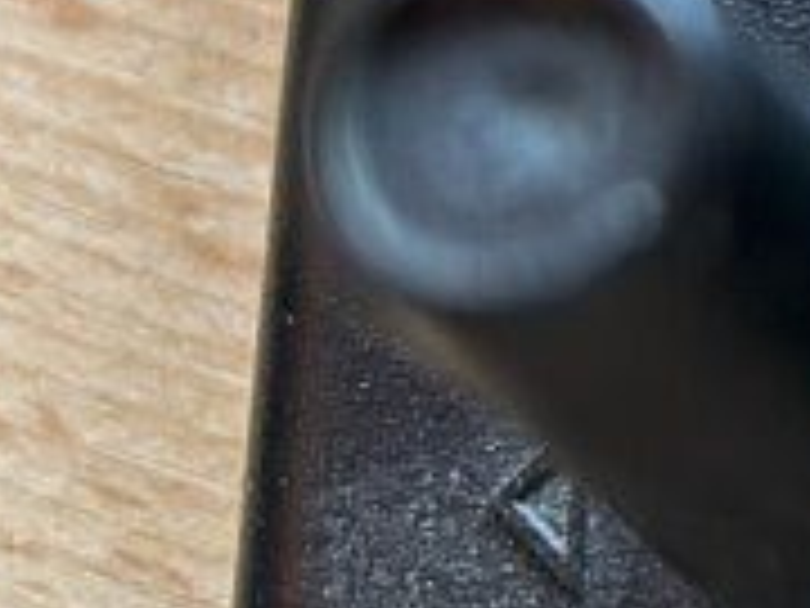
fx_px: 3463
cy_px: -68
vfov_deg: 9.9
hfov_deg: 11.8
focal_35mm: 148
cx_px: 1670
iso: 125
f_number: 1.5
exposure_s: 1/60
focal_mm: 5.7
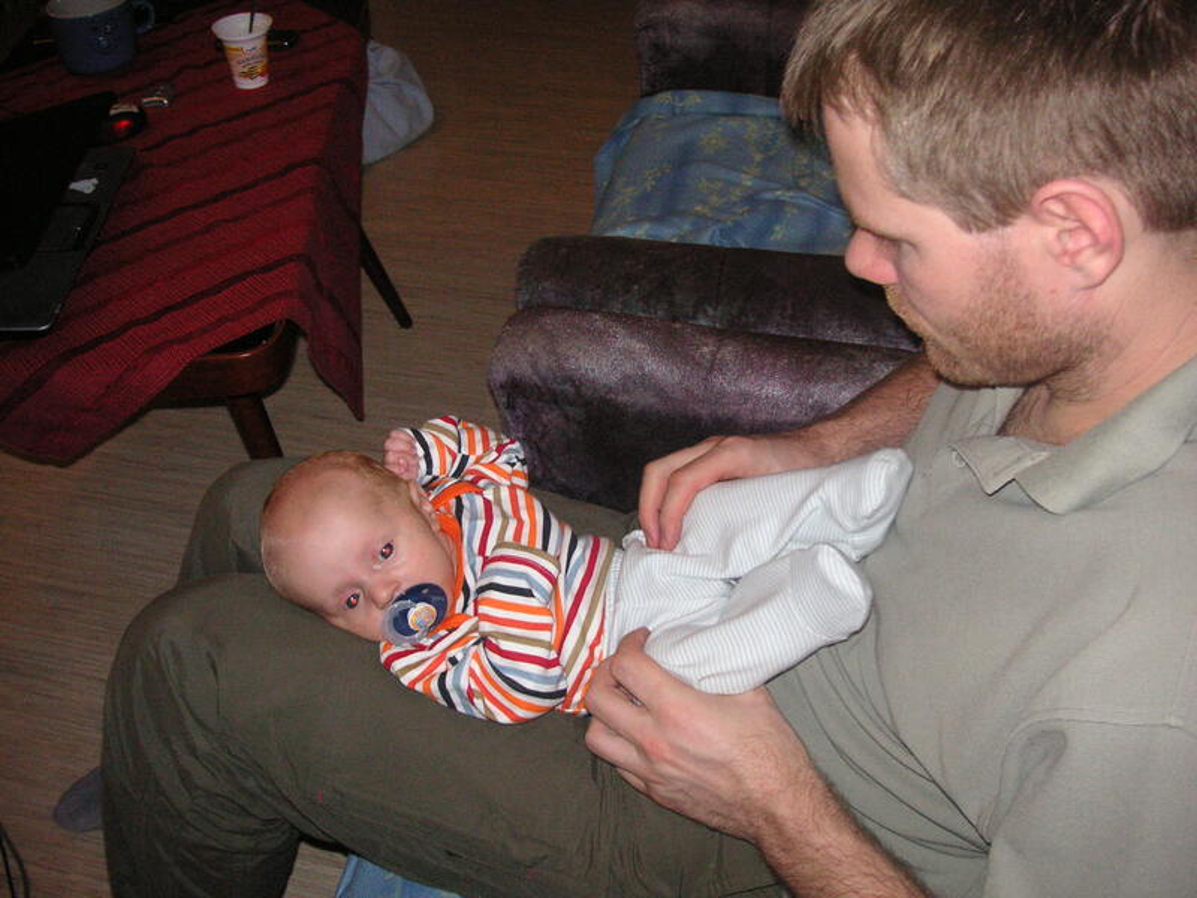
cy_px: 449
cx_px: 598
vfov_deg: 38.7
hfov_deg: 50.1
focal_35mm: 37
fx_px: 1279
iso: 160
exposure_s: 1/45
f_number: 2.8
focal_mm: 6.1
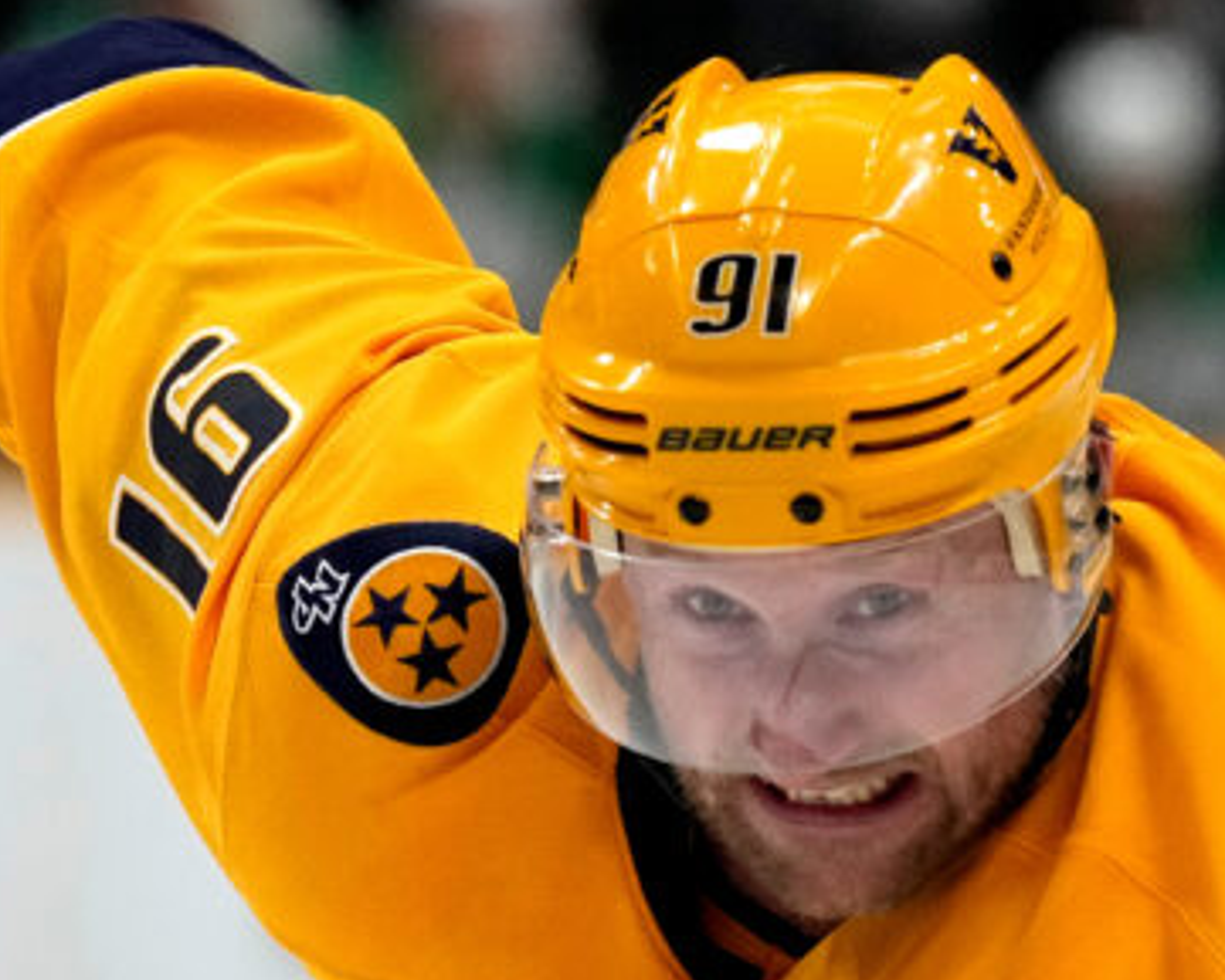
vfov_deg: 3.0
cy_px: 773
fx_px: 18531
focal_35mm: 511
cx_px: 614
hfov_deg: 3.8
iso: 3200
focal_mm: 171
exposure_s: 1/3200
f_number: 3.2
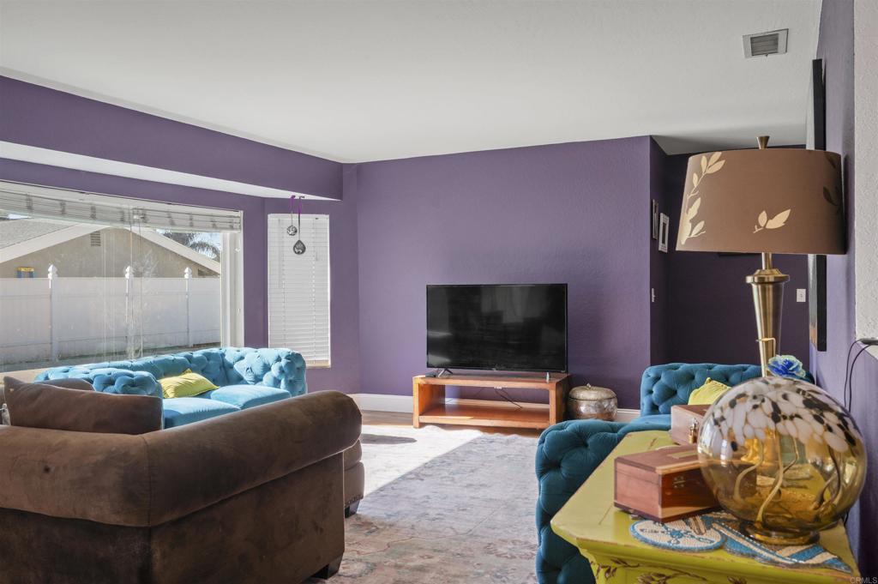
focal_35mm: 30
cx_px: 439
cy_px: 292
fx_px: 731
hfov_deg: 62.0
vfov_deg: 43.5
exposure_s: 1/100
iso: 250
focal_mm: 30
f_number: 10
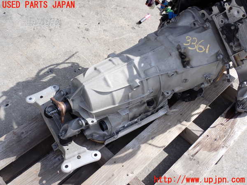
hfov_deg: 49.0
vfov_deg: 37.7
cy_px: 92
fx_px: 271
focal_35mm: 38
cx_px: 124
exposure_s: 1/500
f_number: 3.5
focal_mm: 6.83
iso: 100
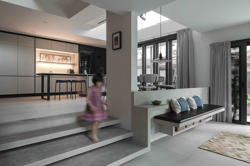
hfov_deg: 84.0
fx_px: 139
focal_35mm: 20
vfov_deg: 61.9
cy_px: 83
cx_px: 125
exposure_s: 1/8
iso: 500
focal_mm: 20
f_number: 11
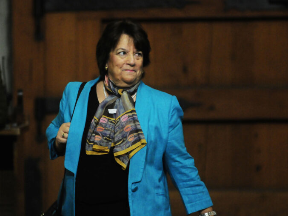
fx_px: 2719
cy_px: 108
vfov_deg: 4.5
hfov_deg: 6.1
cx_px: 154
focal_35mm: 327
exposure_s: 1/160
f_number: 2.8
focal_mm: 200
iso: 1600
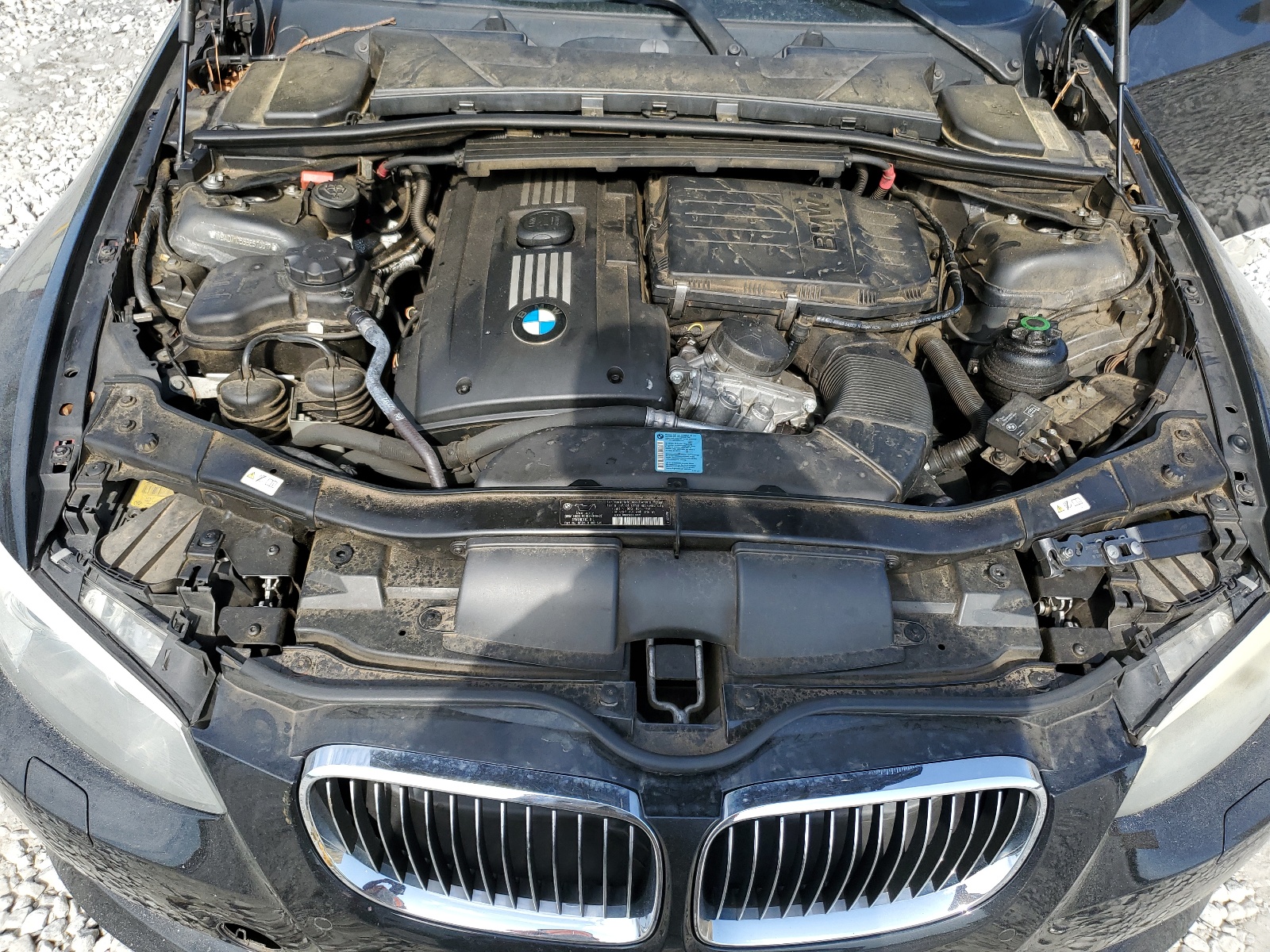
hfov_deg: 67.3
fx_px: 954
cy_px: 476
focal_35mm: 26
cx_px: 635
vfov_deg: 53.1
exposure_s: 1/1250
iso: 50
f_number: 1.5
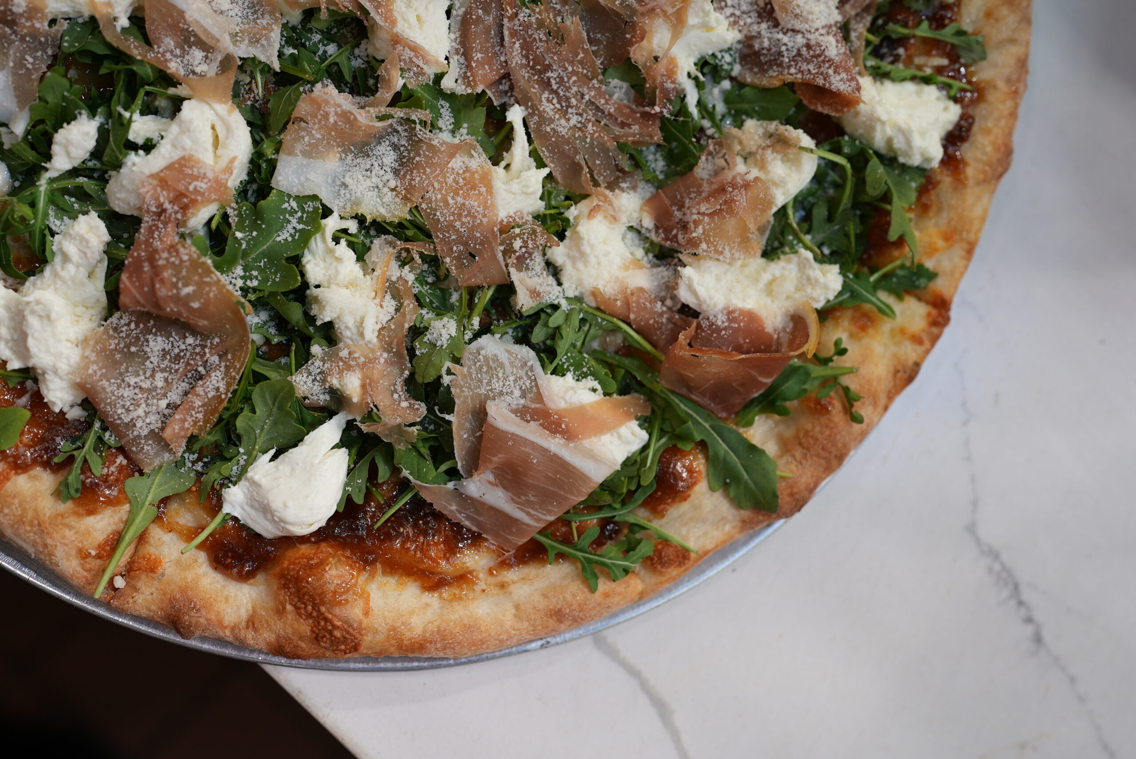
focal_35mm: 35
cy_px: 380
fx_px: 1105
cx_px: 568
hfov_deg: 54.4
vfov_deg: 37.9
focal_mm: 35
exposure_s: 1/160
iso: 160
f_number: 2.5
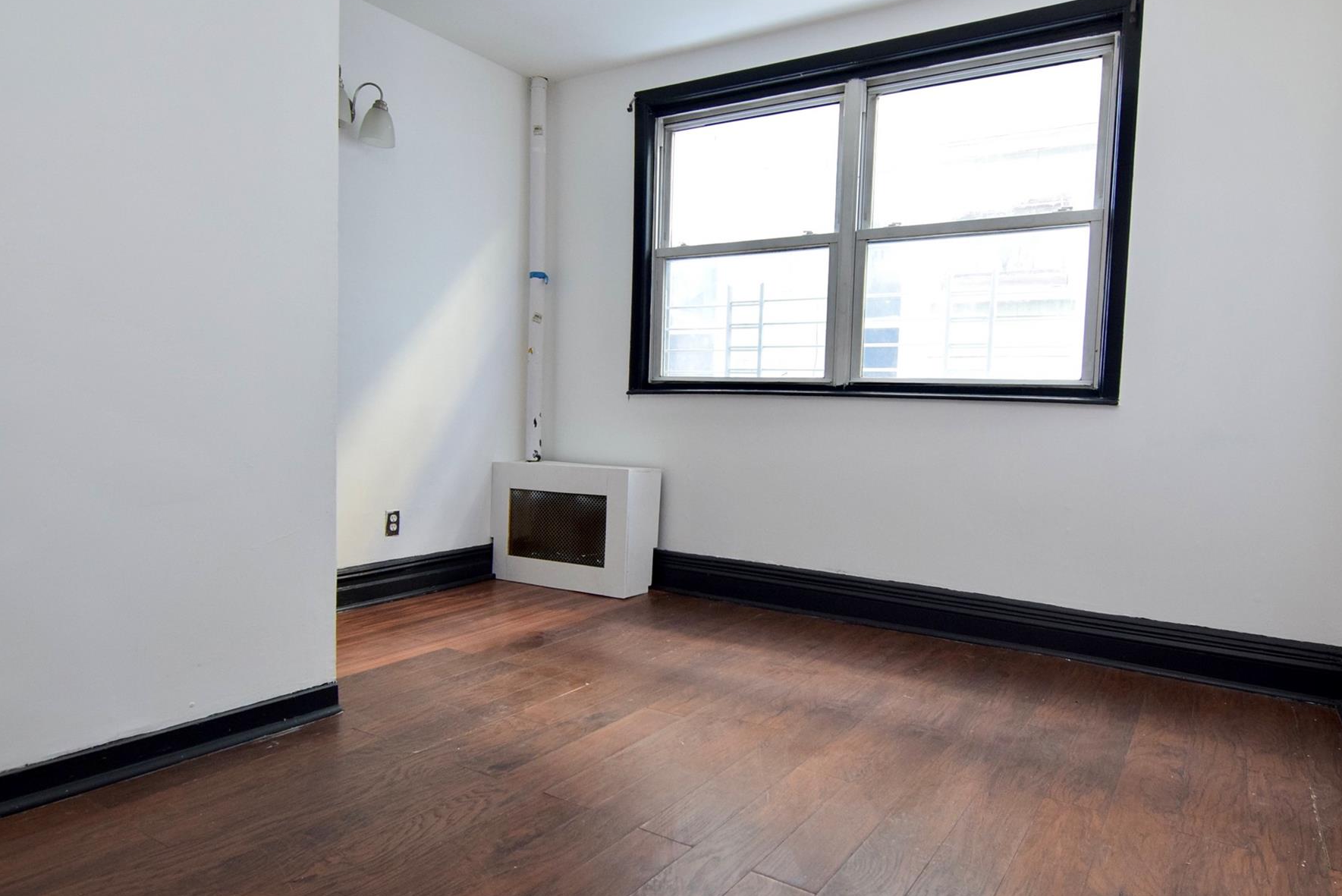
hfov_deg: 77.0
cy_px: 471
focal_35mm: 23
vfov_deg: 56.0
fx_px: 842
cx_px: 727
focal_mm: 13
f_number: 5.6
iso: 1600
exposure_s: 1/60
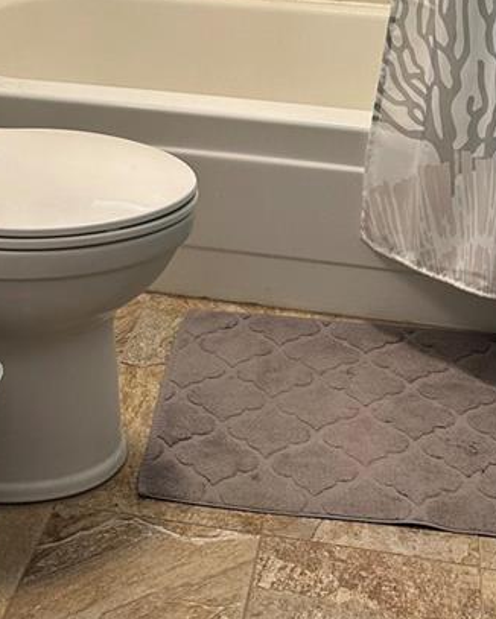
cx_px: 204
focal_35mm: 69
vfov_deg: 24.0
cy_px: -192
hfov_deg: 22.2
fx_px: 1265
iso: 125
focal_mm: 6.86
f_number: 1.78
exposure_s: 1/120
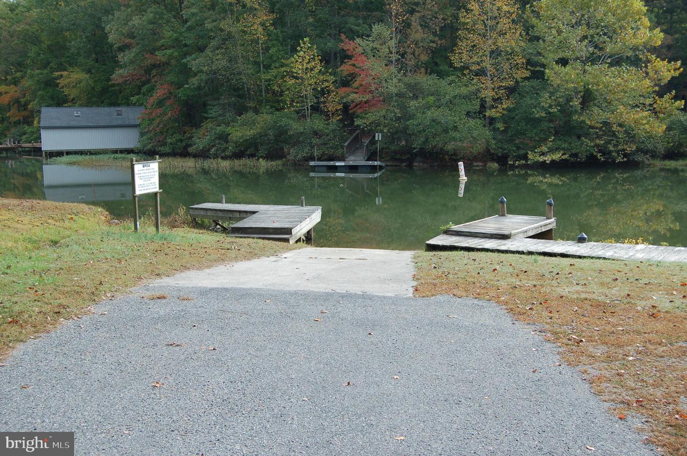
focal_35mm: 42
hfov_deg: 46.4
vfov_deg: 31.8
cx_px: 344
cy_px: 228
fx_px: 801
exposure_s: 1/125
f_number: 5.6
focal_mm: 28
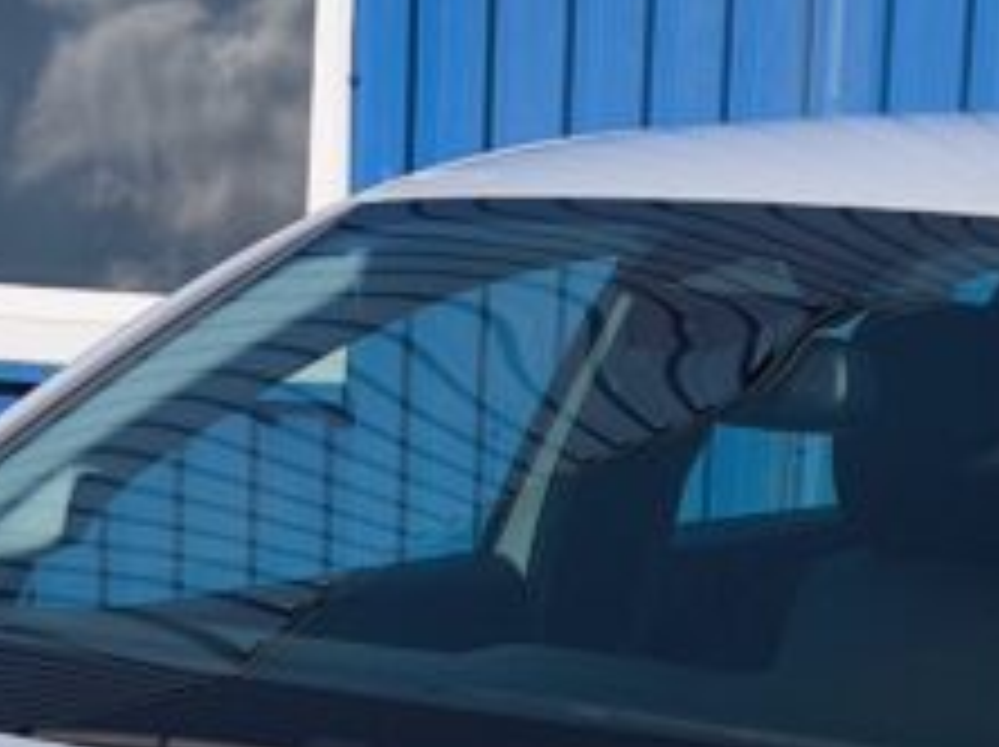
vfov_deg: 9.7
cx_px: 616
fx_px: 4122
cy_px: 1436
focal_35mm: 143
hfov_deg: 13.8
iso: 64
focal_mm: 6.57
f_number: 1.6
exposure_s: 1/5327
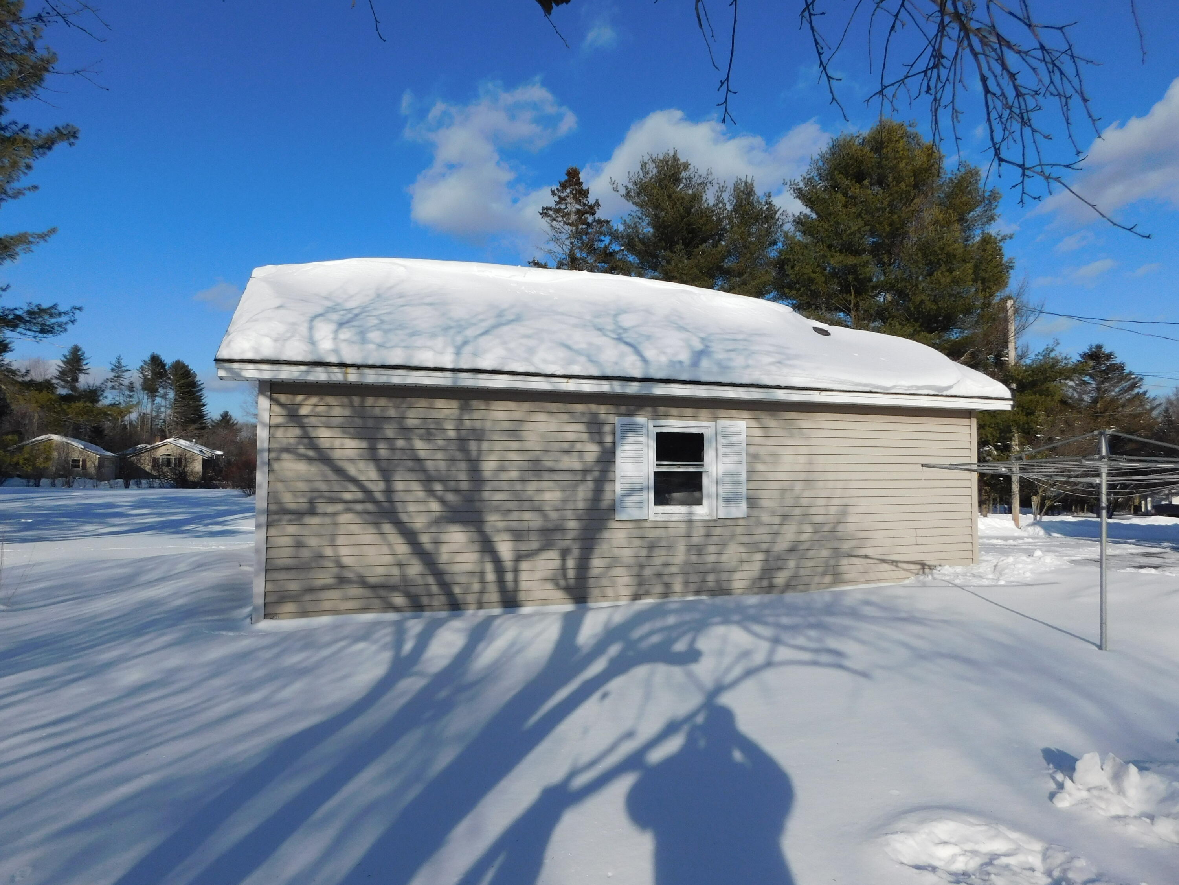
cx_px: 590
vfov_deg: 58.9
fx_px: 783
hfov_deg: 73.9
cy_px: 442
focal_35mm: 23
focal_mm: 4
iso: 125
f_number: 6
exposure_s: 1/1000
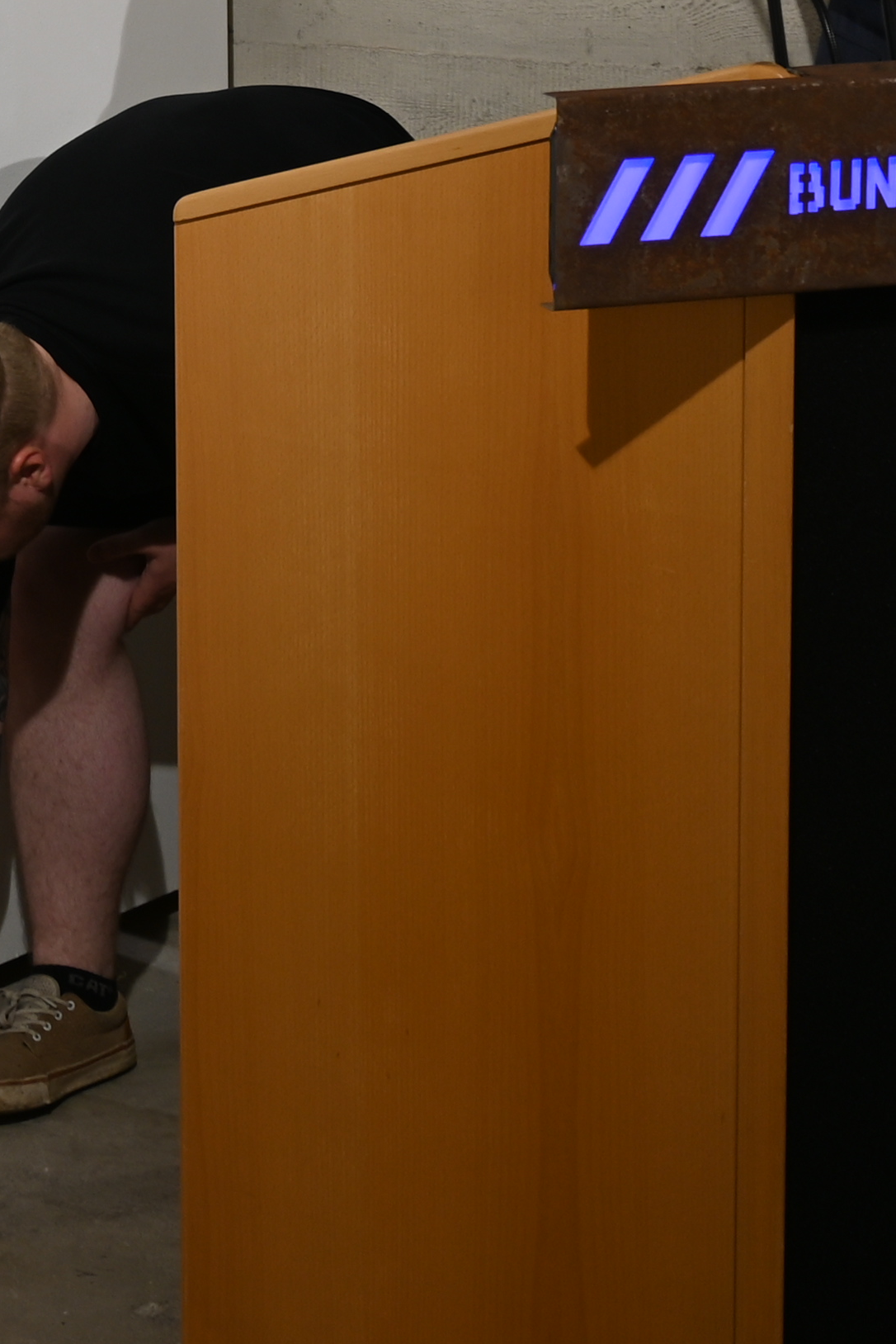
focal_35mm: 108
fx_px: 4019
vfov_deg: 18.4
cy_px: -24
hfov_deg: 12.3
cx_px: -325
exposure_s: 1/30
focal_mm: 21
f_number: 4
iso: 100
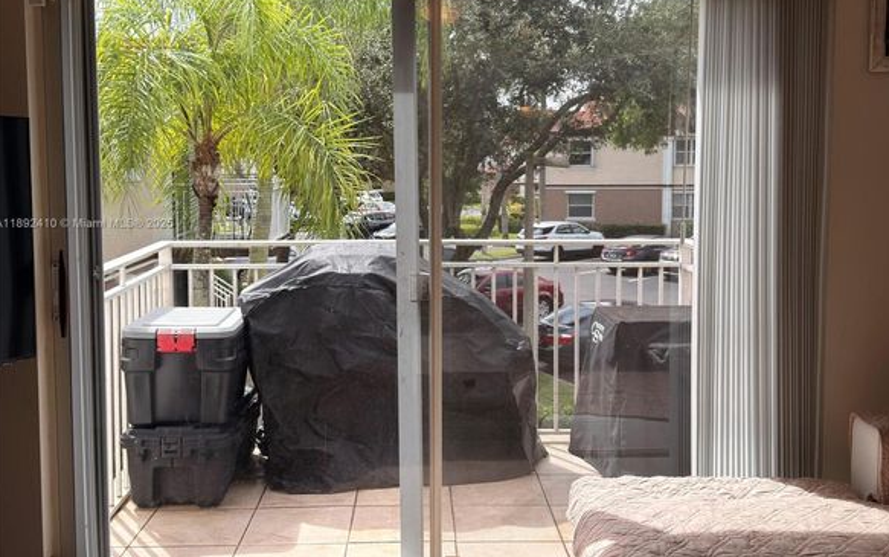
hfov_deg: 48.2
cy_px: 225
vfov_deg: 31.2
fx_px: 994
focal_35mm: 41
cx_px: 445
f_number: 1.78
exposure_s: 1/746
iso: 80
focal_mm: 6.76
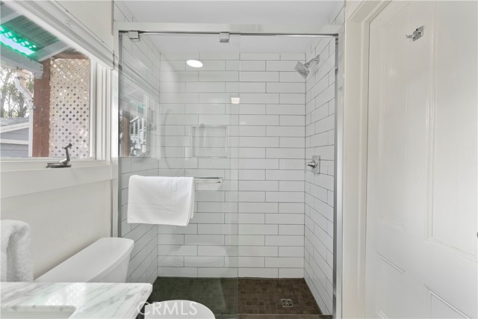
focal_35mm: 16
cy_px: 160
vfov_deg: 73.8
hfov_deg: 96.7
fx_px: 212
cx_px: 239
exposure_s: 1/13
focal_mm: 16
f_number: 5.6
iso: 250
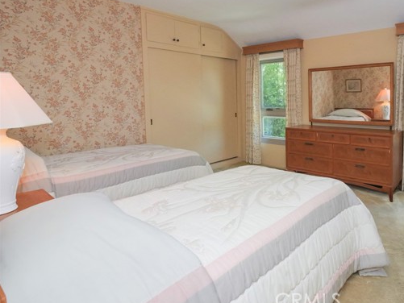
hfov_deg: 72.4
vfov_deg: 58.3
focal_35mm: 23
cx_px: 257
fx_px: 268
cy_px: 118
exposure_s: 1/250
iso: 2500
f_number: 8
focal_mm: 9
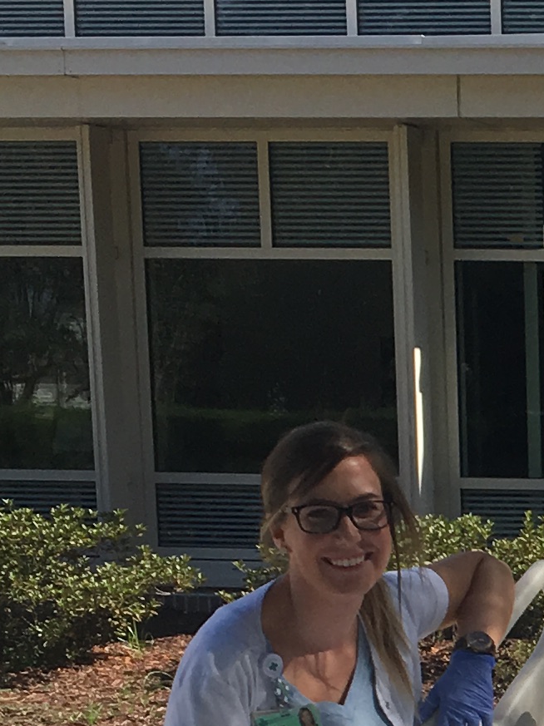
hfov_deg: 10.5
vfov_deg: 14.4
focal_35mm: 134
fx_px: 2810
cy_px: 817
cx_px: 951
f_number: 2.2
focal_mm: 4.15
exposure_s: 1/1054
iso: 25
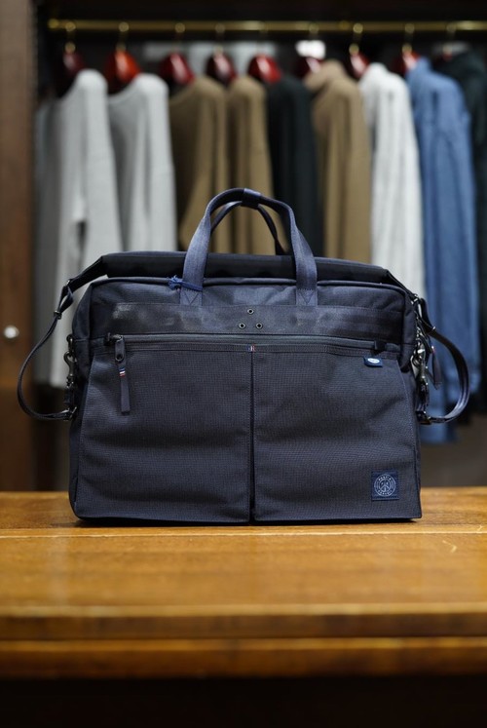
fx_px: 1012
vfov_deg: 39.6
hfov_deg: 27.1
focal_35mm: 50
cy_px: 364
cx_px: 244
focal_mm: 50
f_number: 2
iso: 800
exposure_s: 1/50
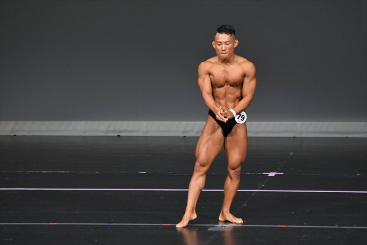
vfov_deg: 3.7
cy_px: 122
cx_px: 184
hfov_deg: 5.5
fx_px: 3821
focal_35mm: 375
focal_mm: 250
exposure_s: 1/400
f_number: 5.6
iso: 4000
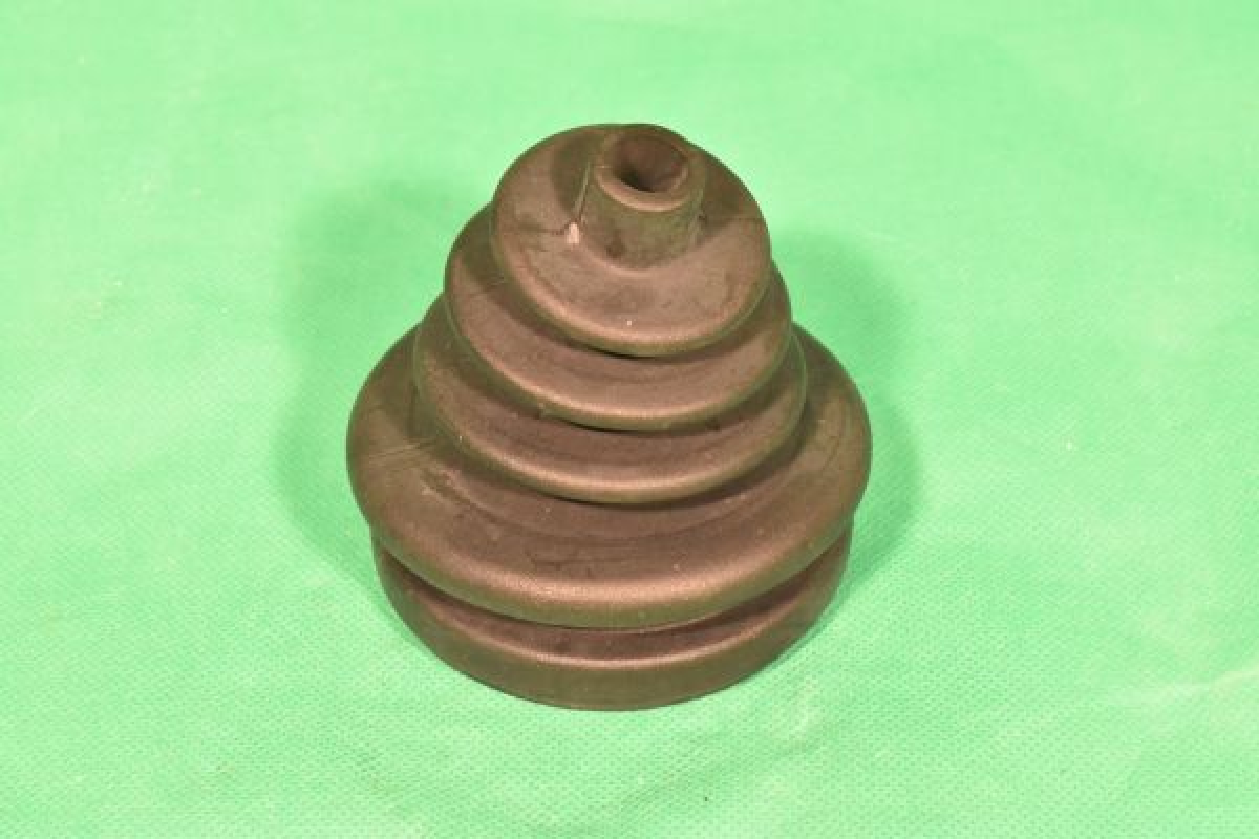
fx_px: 2885
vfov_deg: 16.6
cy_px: 420
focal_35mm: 82
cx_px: 630
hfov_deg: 24.6
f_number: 14
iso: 5000
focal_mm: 55
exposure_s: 1/100
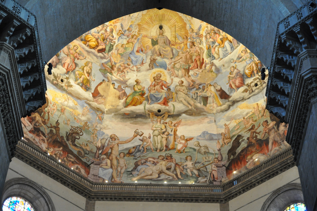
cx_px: 158
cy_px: 106
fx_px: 660
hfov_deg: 27.0
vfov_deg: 18.1
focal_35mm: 75
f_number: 3.2
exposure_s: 1/30
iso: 1400
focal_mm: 50
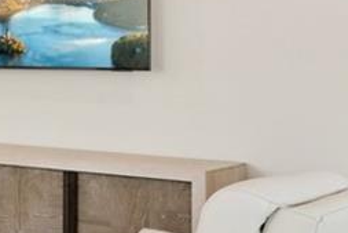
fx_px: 977
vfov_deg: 13.5
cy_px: 33
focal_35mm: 101
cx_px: -520
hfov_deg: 13.6
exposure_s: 1/30
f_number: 8
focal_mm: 16
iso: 400
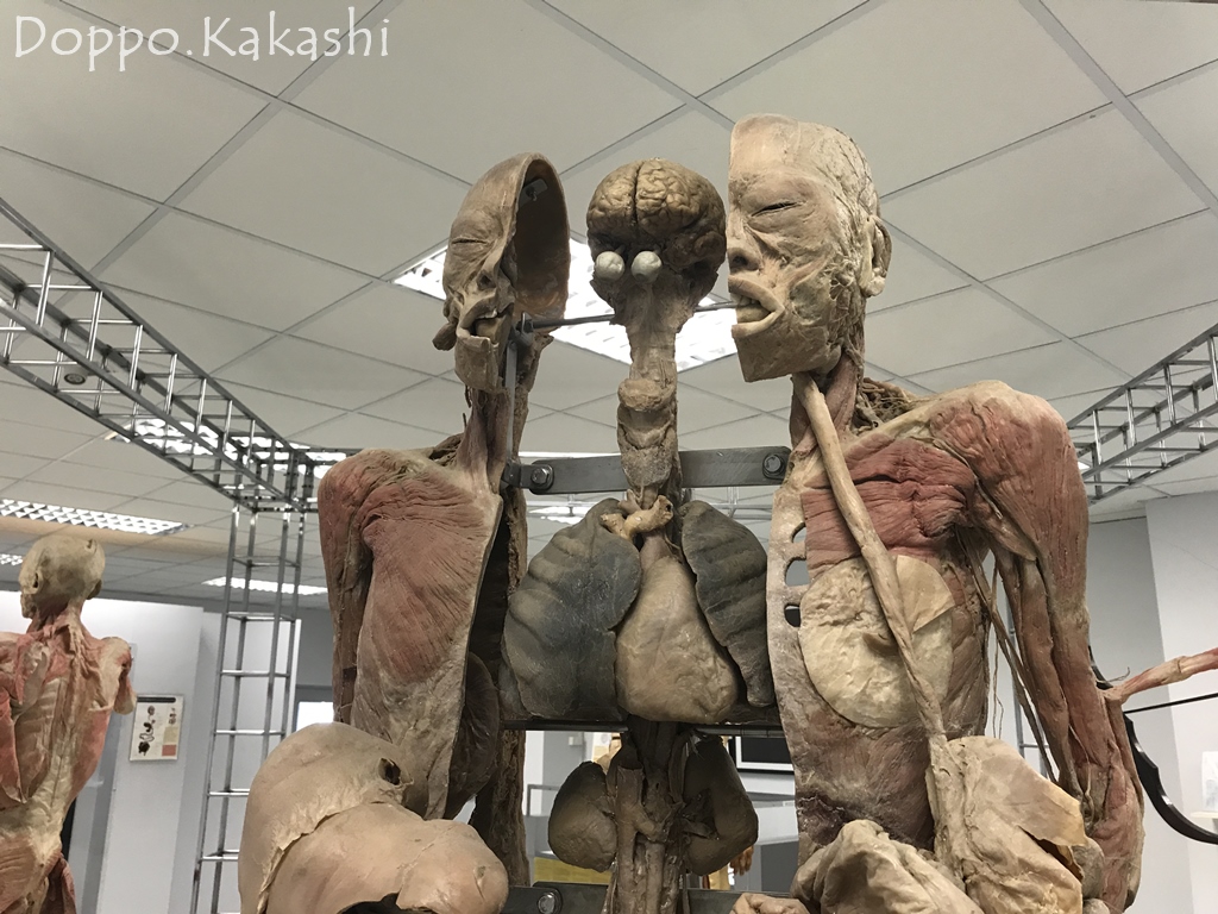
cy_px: 457
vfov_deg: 49.7
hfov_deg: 63.4
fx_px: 985
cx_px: 609
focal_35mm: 28
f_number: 1.8
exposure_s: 1/33
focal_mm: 3.99
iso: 32
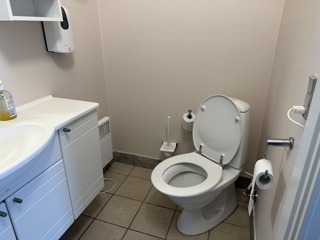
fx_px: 222
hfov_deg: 71.6
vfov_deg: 56.8
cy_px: 120
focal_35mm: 24
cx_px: 160
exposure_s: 1/100
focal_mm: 6.76
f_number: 1.78
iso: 100
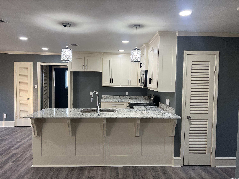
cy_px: 90
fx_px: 180
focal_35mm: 26
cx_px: 120
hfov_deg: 67.3
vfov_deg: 53.1
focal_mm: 5.7
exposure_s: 1/120
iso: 125
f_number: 1.5
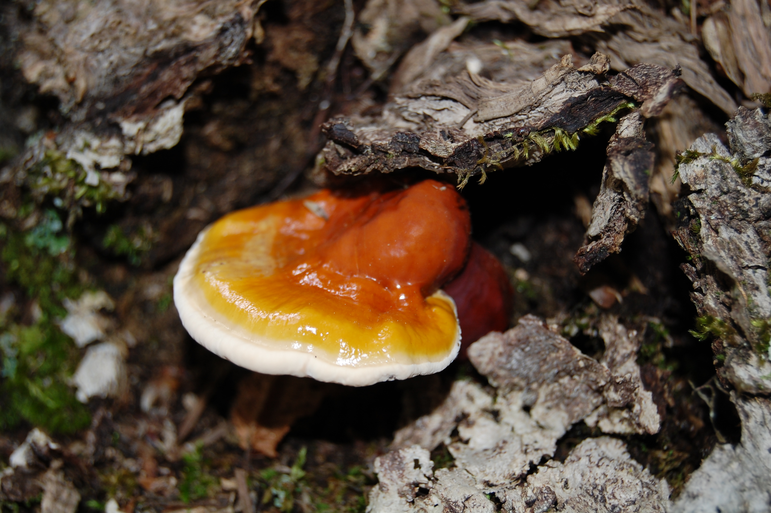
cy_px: 256
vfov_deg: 16.5
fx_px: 1765
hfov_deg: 24.6
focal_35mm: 82
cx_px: 386
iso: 200
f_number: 5.6
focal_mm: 55
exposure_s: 1/125
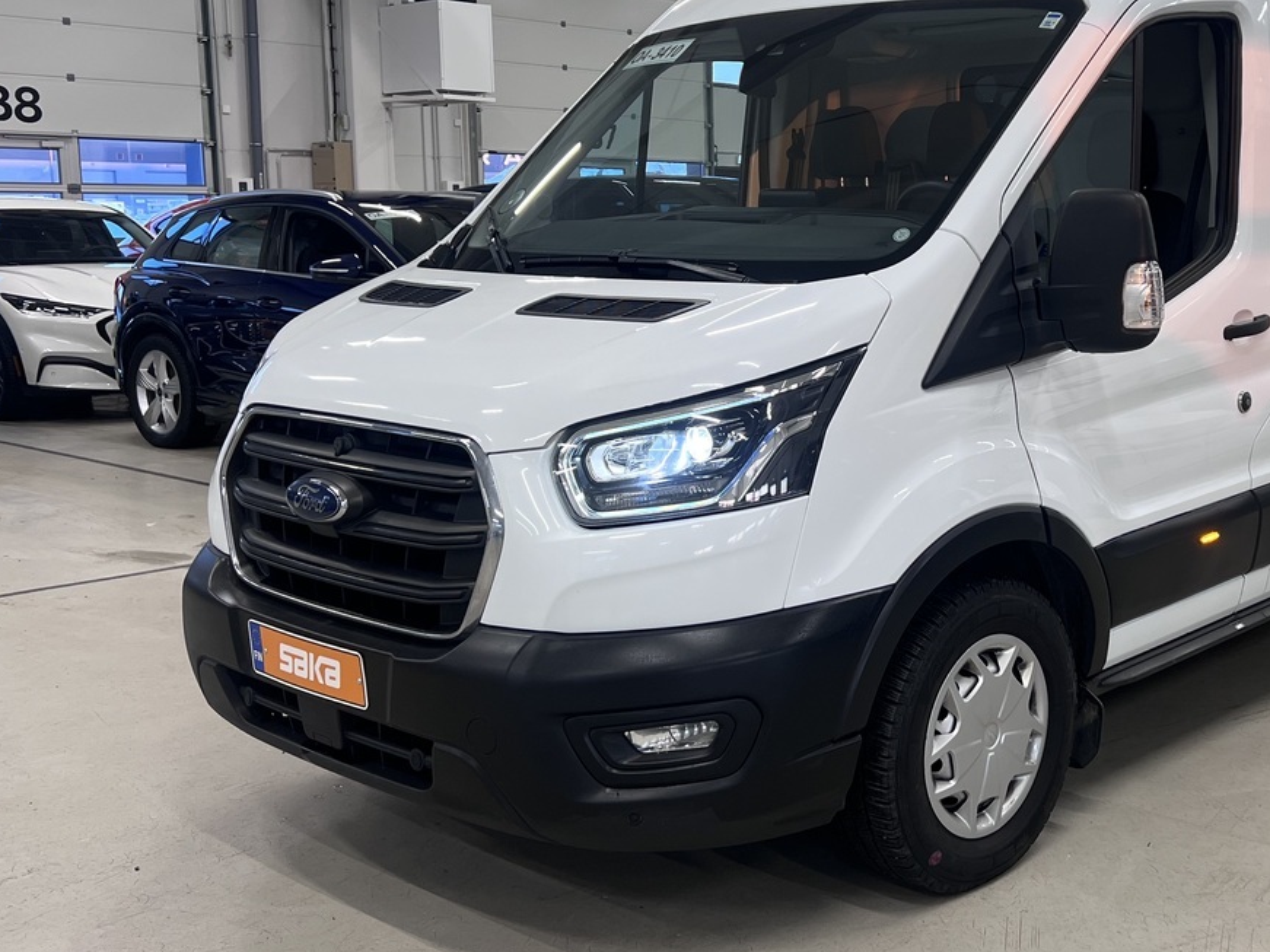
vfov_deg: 33.6
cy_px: 426
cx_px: 948
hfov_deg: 42.5
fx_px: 1577
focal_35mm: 43
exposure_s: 1/103
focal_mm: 5.7
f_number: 1.5
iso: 64
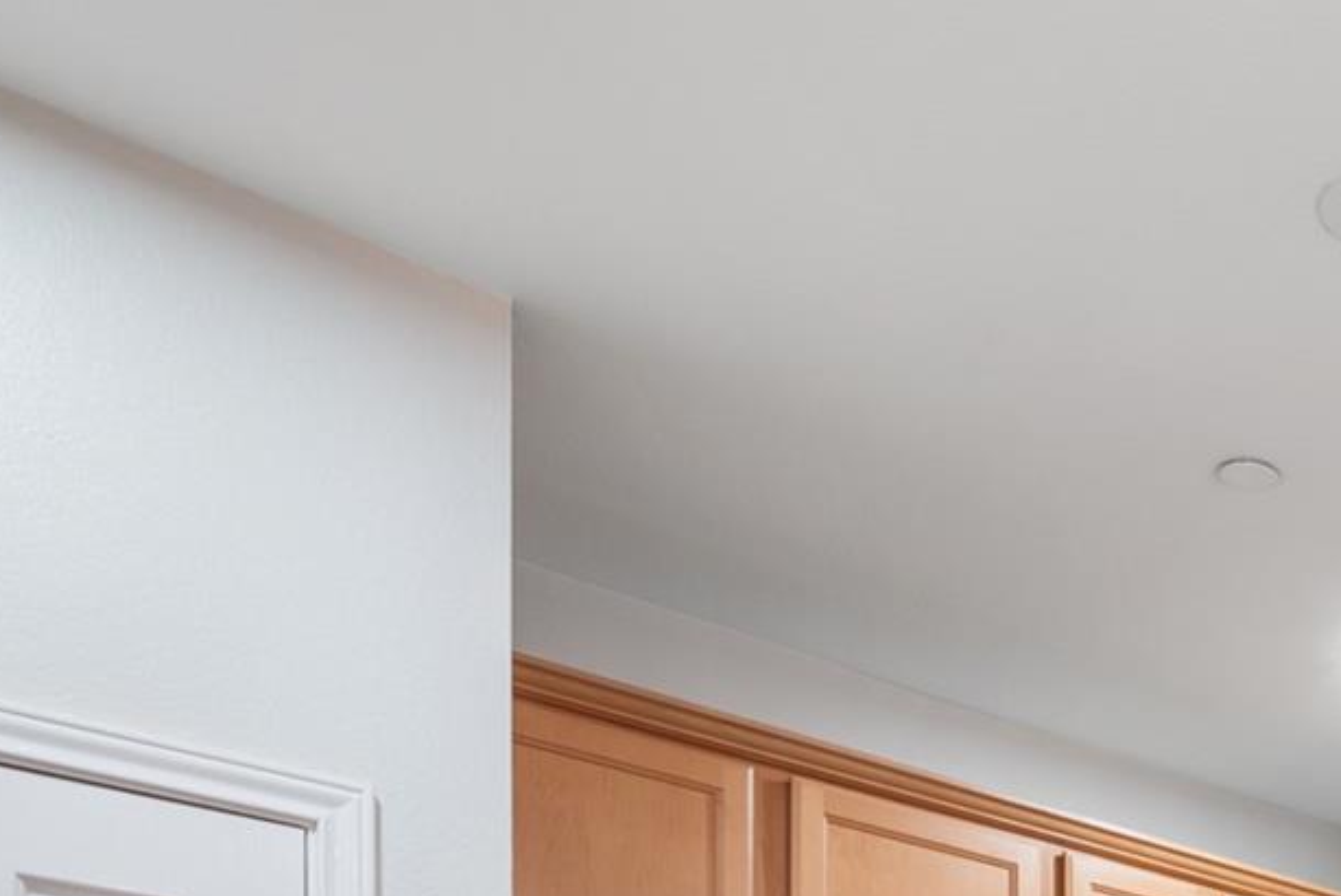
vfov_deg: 21.5
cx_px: 1592
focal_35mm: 50
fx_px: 1863
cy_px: 1436
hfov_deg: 32.8
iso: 400
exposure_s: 1/2
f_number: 8
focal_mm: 15
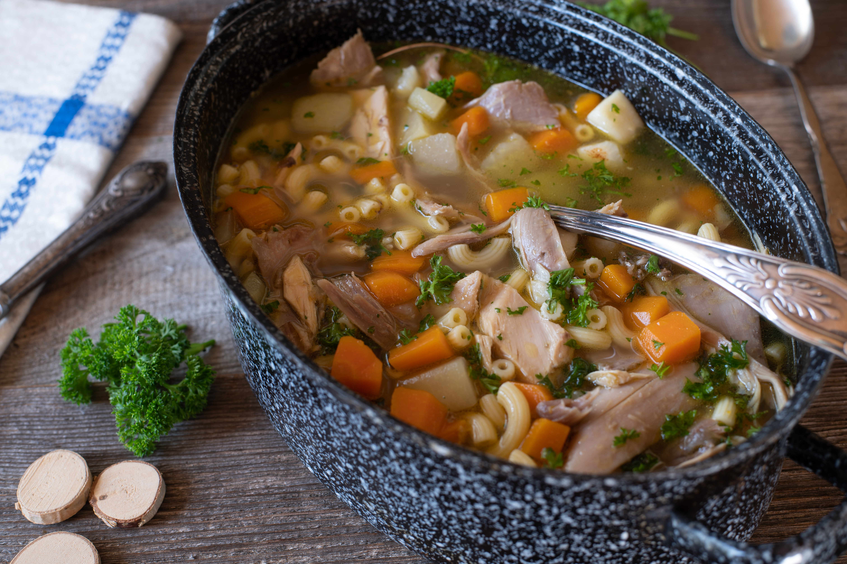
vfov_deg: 27.0
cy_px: 282
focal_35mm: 50
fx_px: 1176
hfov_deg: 39.6
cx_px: 424
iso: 110
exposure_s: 1/2
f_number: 5.6
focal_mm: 50
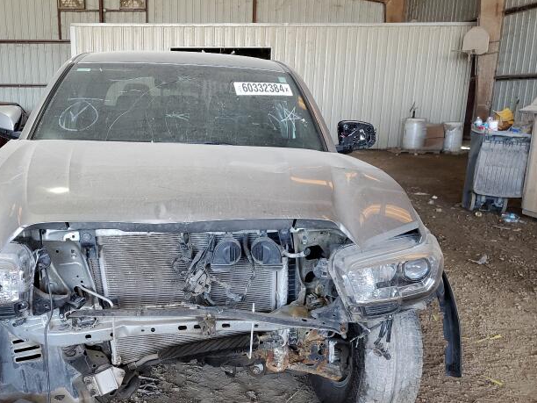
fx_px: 527
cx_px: 190
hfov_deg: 53.2
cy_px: 247
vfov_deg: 41.5
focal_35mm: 34
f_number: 1.5
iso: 57
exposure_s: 1/60.2
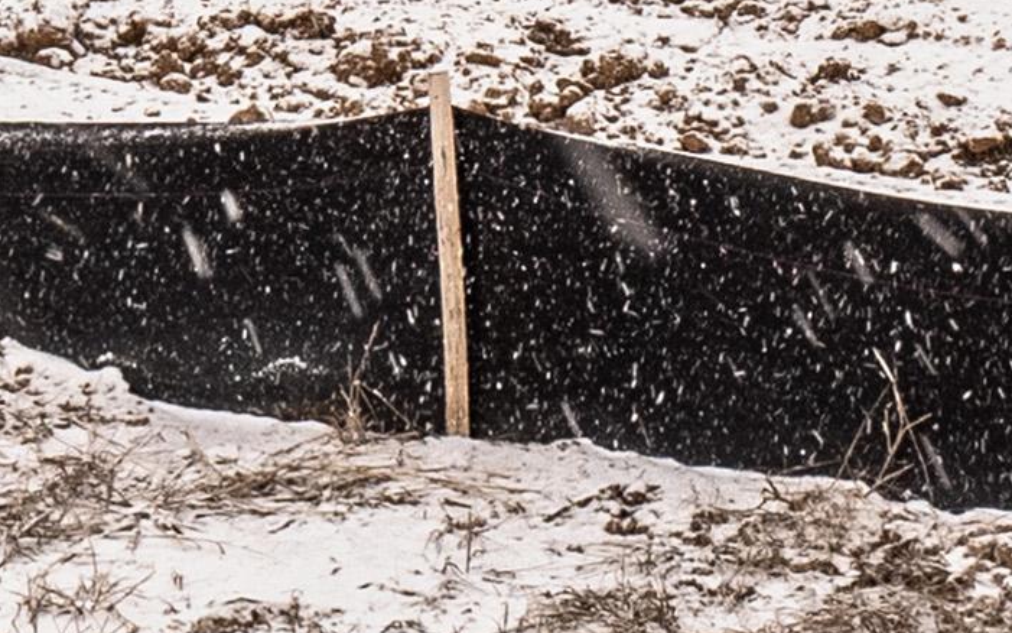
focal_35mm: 128
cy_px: -440
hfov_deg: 16.3
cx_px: 644
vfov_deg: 9.8
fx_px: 3530
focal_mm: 11
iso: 400
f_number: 8
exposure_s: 1/200
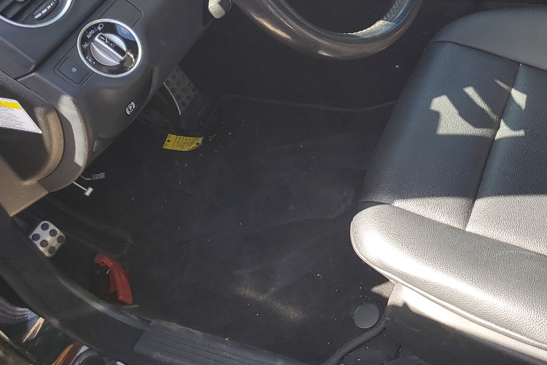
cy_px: 36
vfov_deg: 28.1
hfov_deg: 41.5
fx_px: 699
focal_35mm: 46
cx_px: 410
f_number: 1.5
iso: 50
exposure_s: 1/213
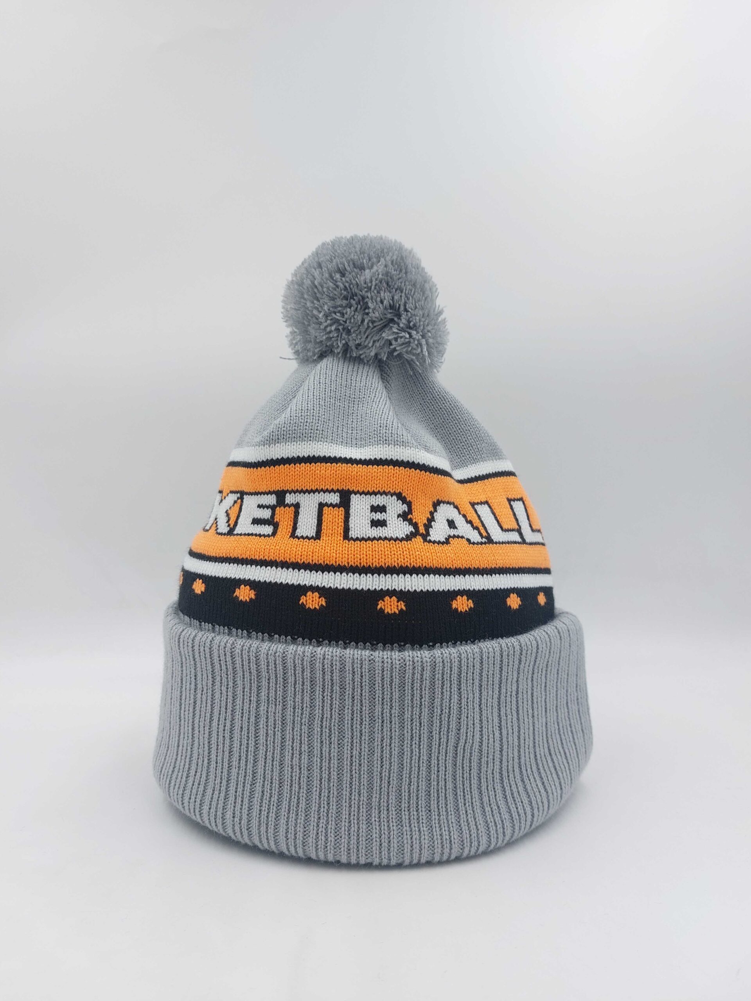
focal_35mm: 24
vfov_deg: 71.6
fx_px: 694
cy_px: 500
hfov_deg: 56.8
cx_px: 376
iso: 25
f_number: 1.8
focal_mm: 5.23
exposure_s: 1/179
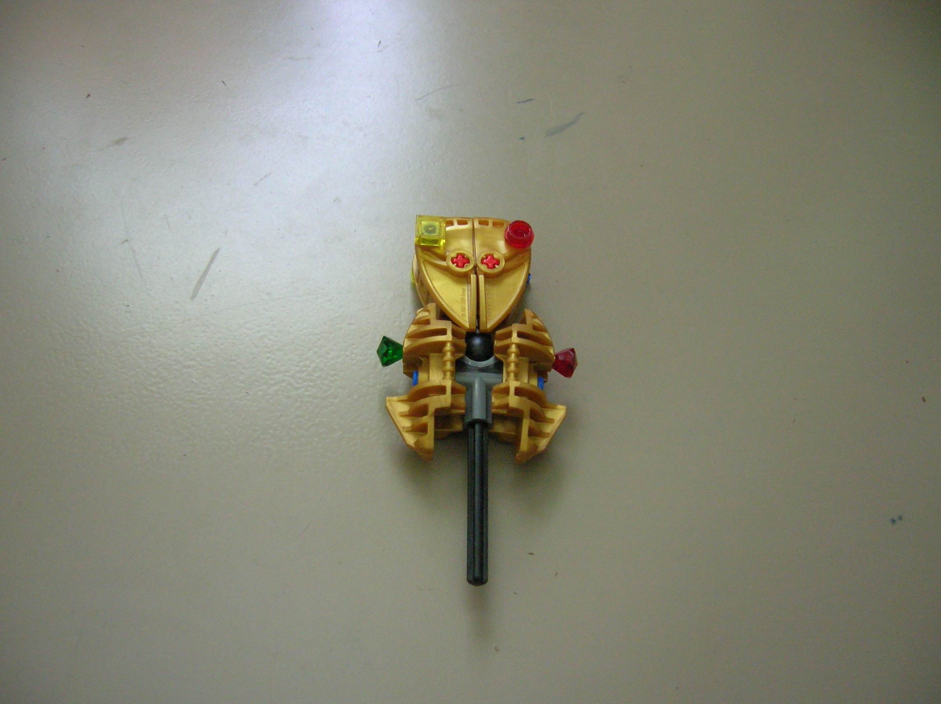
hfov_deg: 54.0
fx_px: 923
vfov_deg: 41.7
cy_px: 352
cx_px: 470
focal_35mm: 34
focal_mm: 5.7
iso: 200
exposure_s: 1/1.9
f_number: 2.9
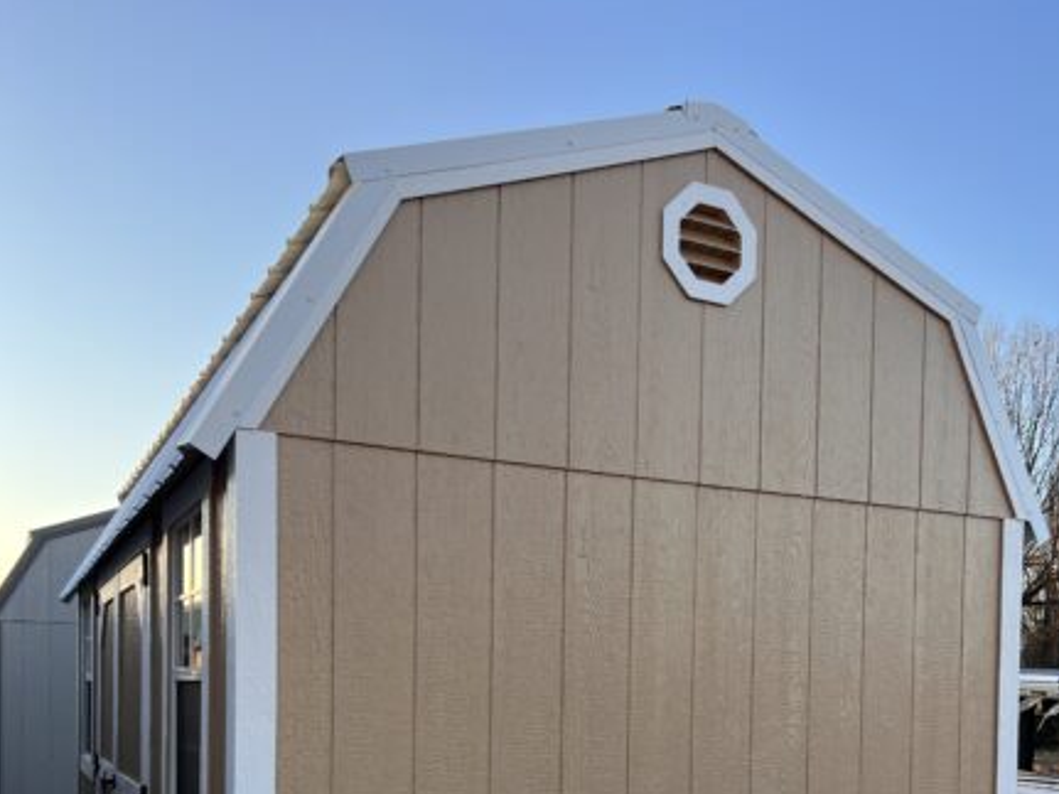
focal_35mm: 35
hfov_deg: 52.6
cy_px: 701
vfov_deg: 38.2
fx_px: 1070
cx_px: 530
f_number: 1.5
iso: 50
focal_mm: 5.7
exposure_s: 1/466
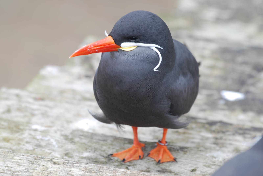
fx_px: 2139
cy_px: 88
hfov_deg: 7.0
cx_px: 132
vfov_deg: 4.7
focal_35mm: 292
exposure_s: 1/125
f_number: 7.1
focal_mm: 195
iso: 200
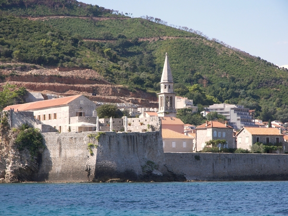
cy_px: 108
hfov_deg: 14.1
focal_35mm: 140
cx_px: 144
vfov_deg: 10.6
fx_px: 1165
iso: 50
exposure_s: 1/320
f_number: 4.1
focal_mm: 29.4
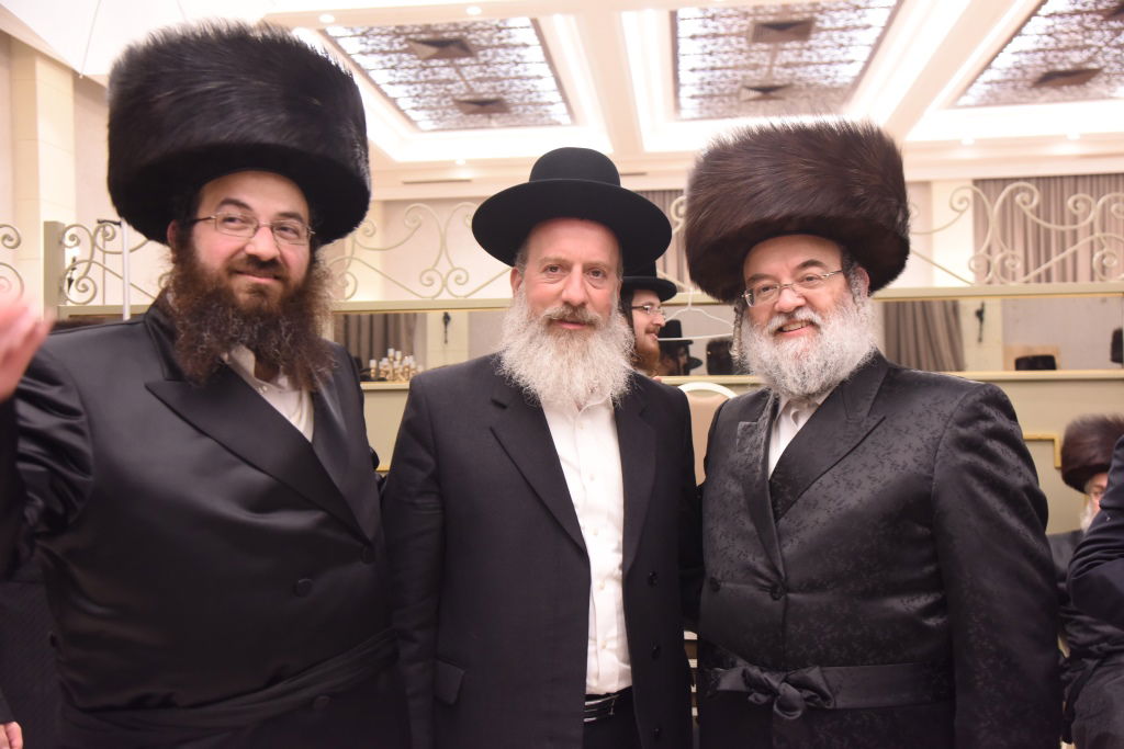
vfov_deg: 38.9
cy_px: 374
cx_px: 562
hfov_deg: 55.8
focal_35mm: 34
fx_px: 1062
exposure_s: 1/100
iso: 2500
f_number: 5
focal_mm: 34
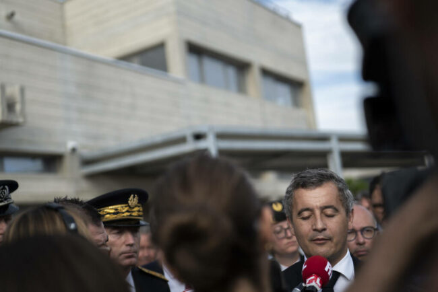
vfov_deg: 27.0
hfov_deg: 39.6
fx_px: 609
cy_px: 146
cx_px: 219
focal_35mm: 50
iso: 100
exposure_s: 1/1250
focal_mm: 50
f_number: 2
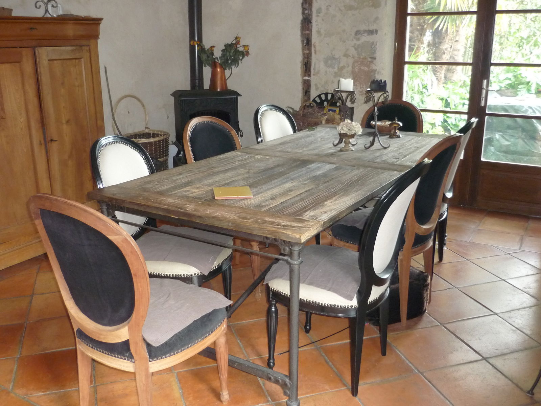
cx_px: 270
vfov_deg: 42.9
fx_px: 516
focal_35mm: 33
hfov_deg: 55.4
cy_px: 203
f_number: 2.8
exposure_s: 1/8
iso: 320
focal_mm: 5.5
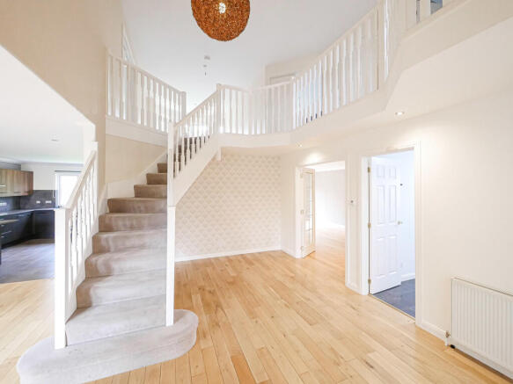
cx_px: 256
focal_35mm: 14
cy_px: 192
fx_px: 207
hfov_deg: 102.1
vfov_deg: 85.7
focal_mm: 7
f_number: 4
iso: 2500
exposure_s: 1/60
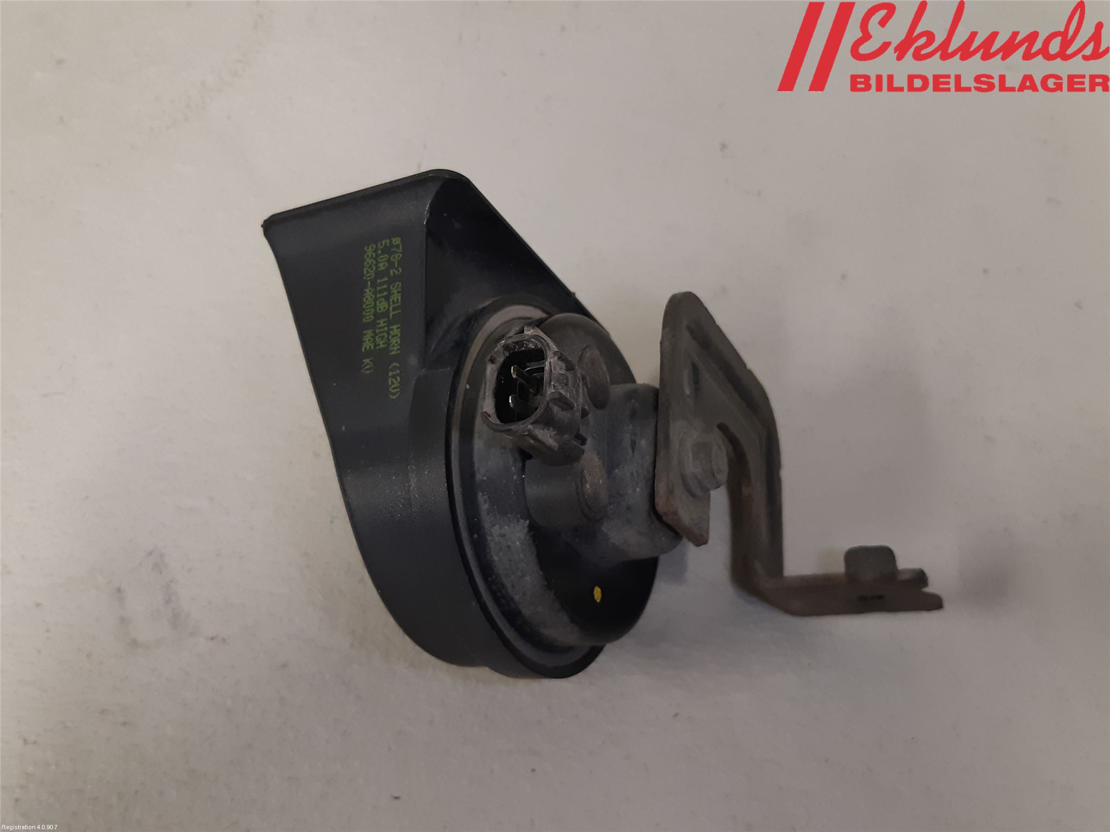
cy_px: 416
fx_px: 834
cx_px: 555
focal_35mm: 26
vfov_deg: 53.1
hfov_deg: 67.3
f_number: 1.7
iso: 160
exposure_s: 1/50
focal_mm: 3.93
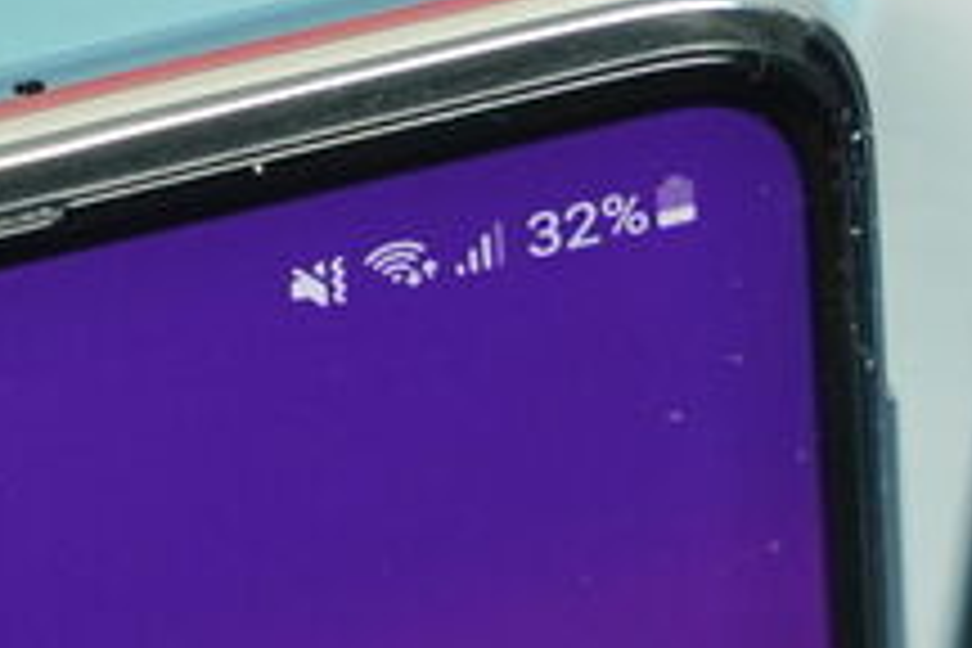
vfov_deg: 5.3
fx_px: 6938
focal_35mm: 257
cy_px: 342
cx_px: -94
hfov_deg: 8.0
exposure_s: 1/125
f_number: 5.6
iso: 1000
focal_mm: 67
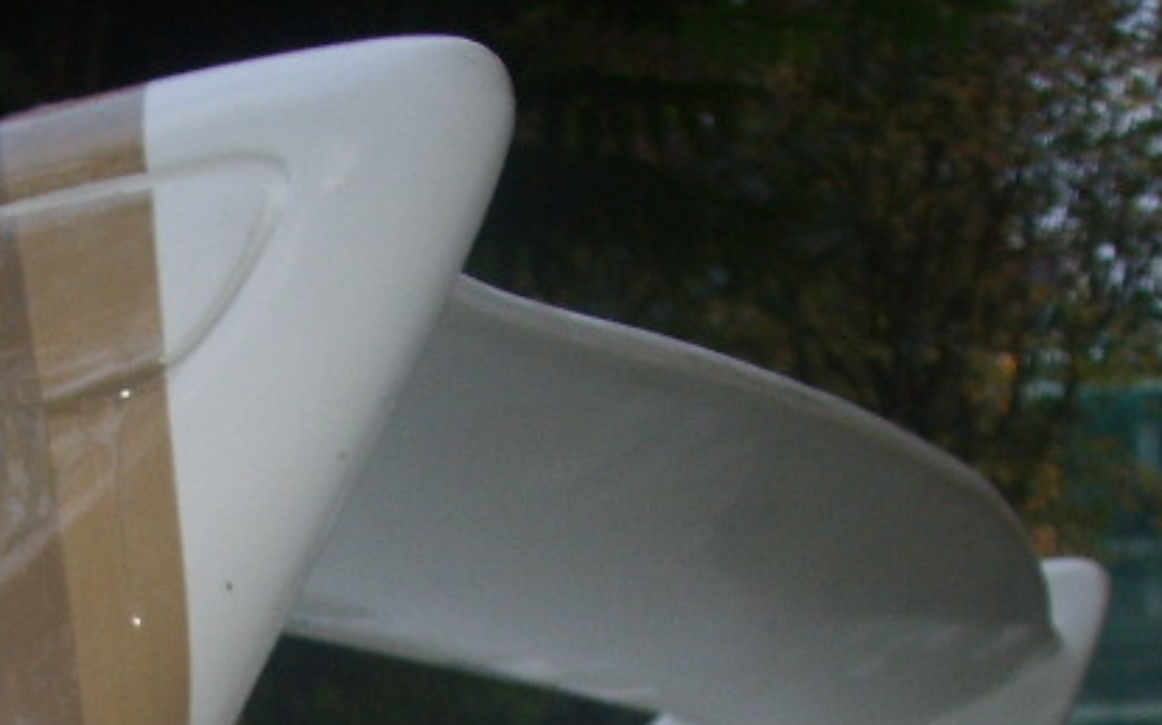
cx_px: 104
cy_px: 1050
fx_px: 3229
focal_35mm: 102
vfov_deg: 12.3
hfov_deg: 20.0
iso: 100
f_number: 3.5
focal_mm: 6.6
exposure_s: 1/45
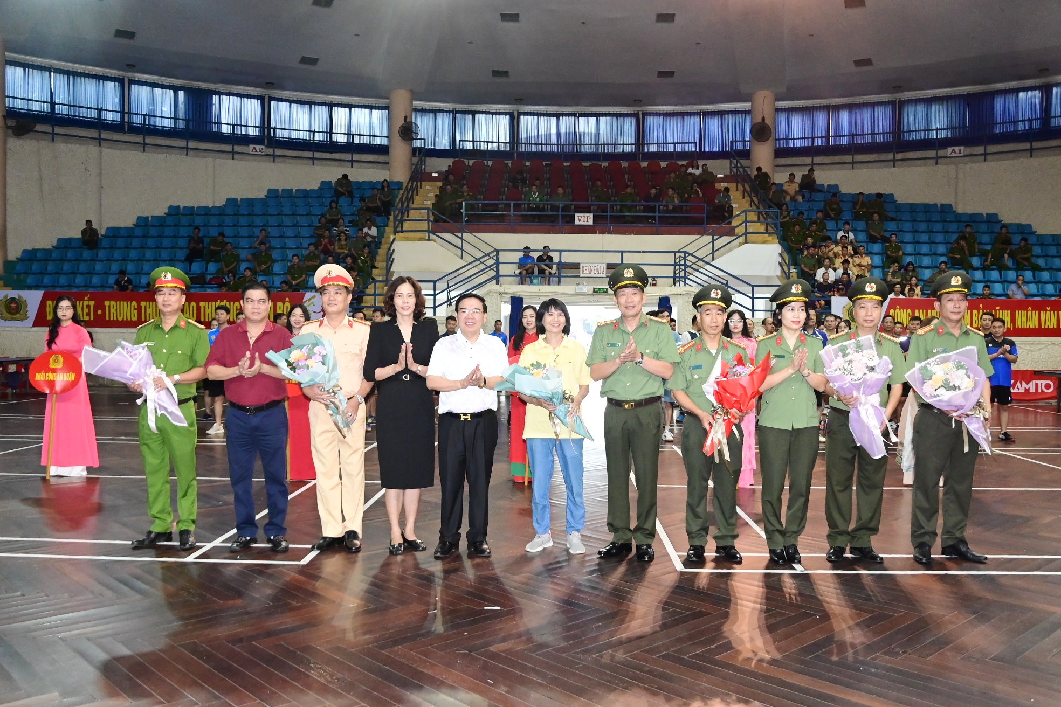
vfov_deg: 42.3
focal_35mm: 31
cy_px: 354
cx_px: 530
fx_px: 914
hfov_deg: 60.3
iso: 4000
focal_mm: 21
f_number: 5.6
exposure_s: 1/200
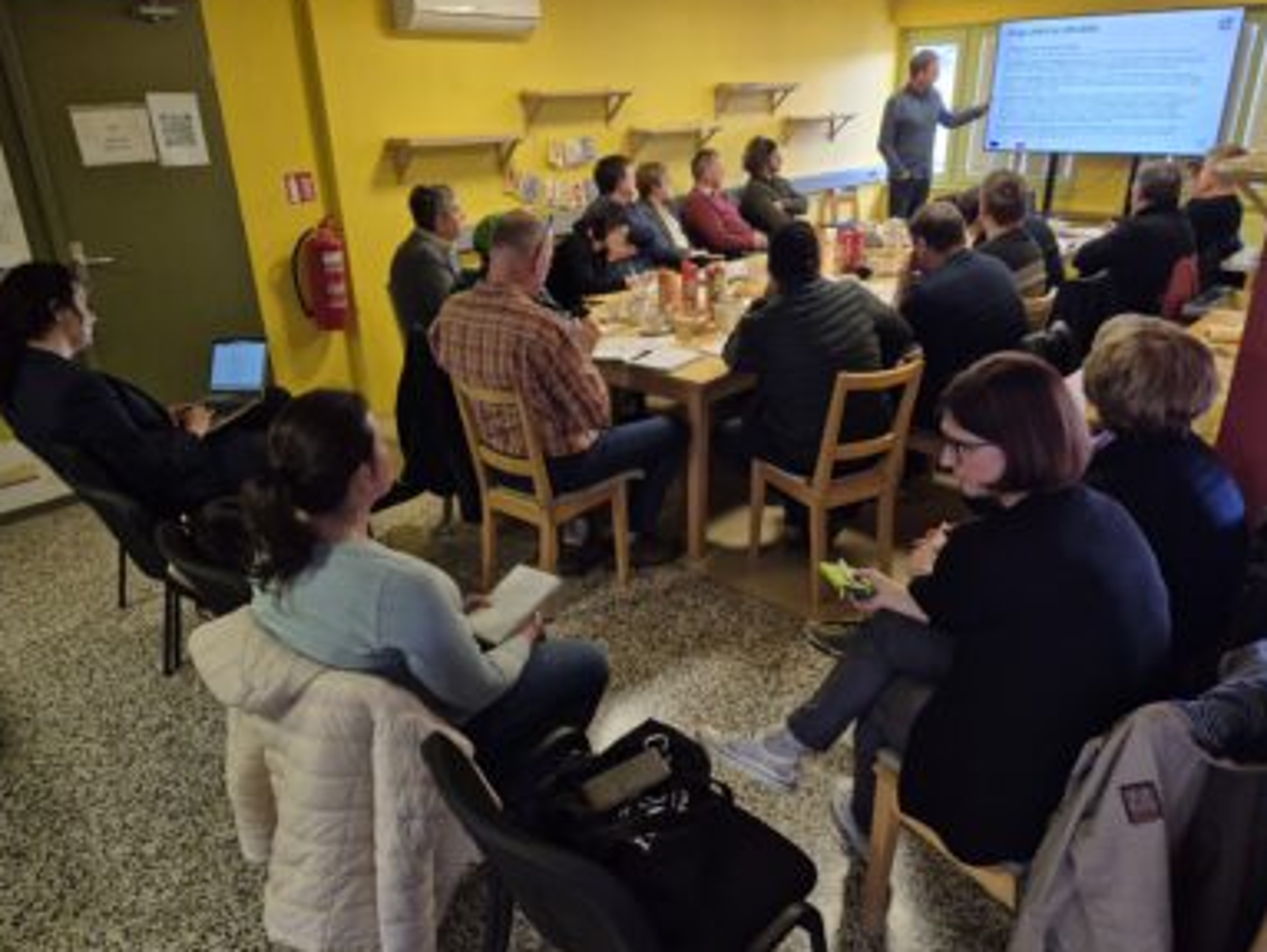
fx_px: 879
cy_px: 473
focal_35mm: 24
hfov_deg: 71.5
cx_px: 635
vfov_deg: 56.9
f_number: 1.8
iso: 320
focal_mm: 5.4
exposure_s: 1/120
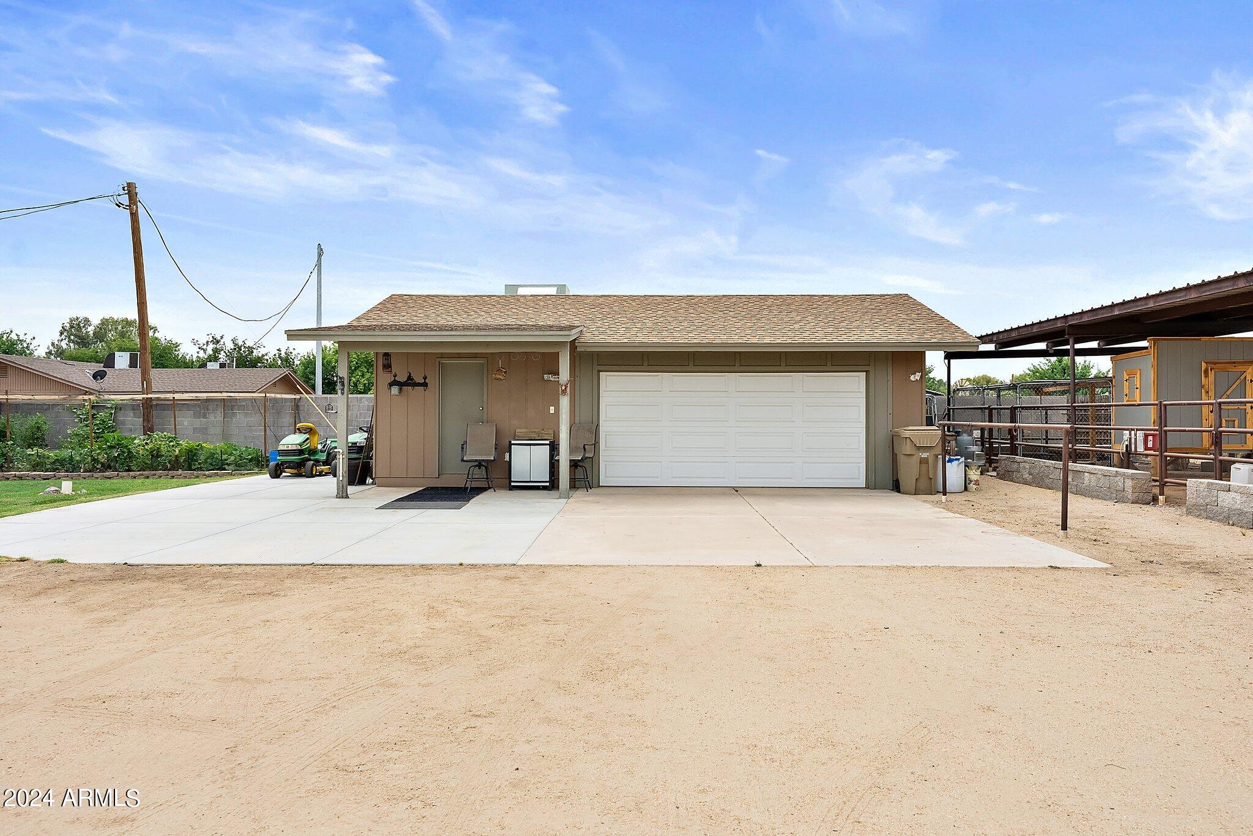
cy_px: 418
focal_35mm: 24
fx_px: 836
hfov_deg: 73.7
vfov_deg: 53.2
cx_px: 626
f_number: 8
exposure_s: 1/2000
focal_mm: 24
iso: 800
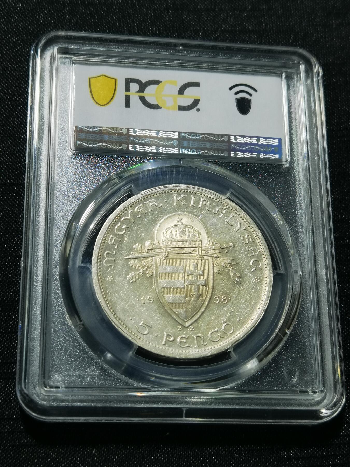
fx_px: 890
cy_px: 234
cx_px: 175
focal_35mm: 66
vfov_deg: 29.4
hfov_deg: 22.3
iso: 64
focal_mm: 6.67
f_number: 1.9
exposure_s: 1/100
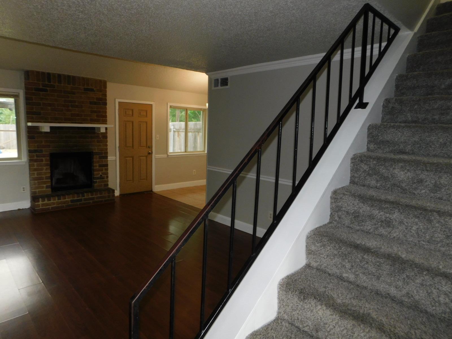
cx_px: 226
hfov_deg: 73.9
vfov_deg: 58.9
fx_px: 300
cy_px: 170
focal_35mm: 23
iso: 200
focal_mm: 4
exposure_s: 1/30
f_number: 3
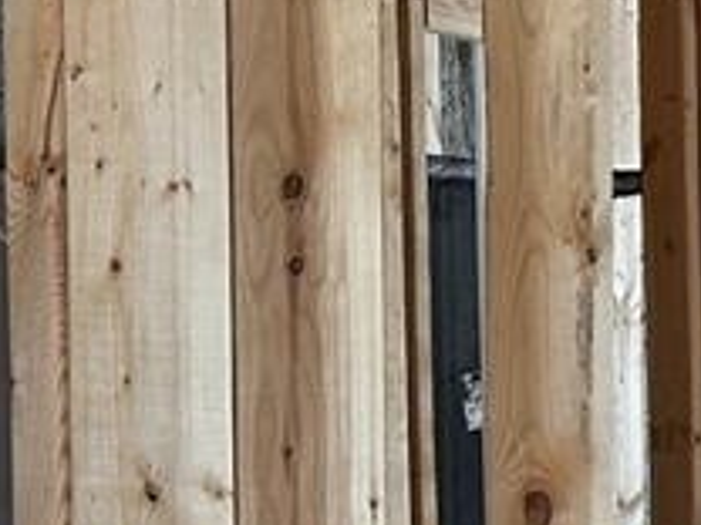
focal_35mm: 128
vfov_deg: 11.5
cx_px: 1601
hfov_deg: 12.6
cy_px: 411
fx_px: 2592
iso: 125
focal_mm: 5.7
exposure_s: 1/121
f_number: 1.5
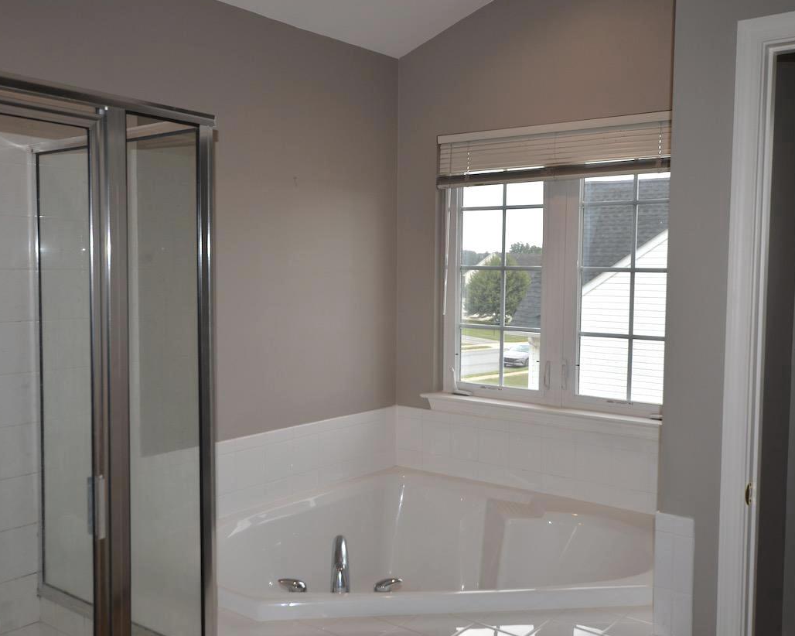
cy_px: 322
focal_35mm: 35
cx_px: 386
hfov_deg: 51.5
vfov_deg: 42.2
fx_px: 823
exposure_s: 1/200
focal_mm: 20
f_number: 3.5
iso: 200
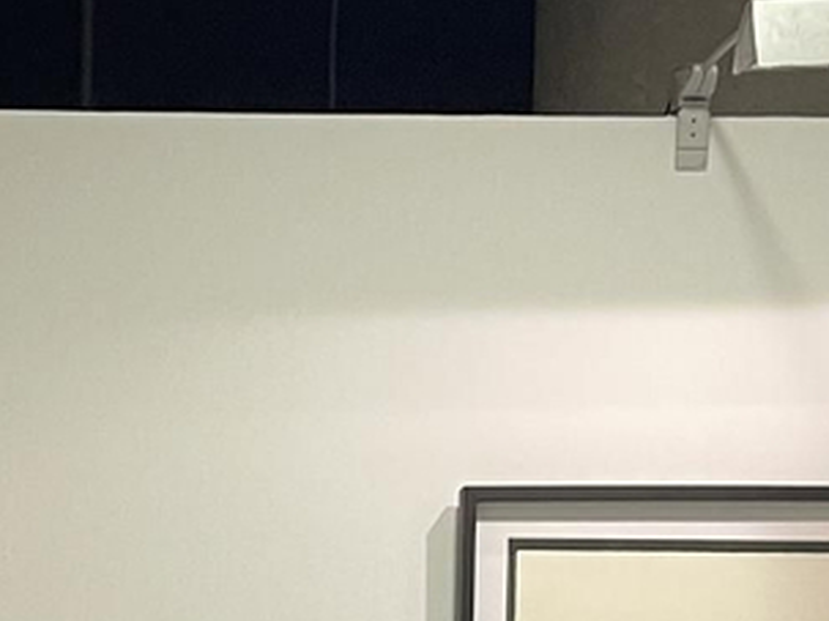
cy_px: 1313
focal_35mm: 132
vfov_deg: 10.2
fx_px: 3160
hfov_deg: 14.7
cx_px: -36
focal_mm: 5.1
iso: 125
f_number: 1.6
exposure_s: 1/50
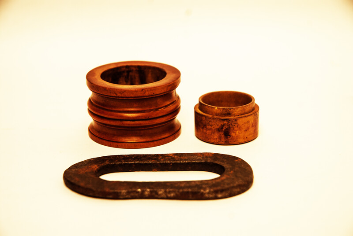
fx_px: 1031
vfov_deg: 13.1
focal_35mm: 105
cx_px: 176
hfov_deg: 19.4
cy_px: 118
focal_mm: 70
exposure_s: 1/100
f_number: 5
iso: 100
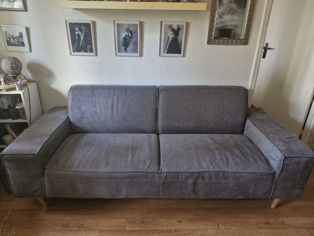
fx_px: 209
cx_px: 157
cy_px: 118
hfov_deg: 73.9
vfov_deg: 58.9
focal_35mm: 23
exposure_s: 1/33
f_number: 1.8
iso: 640
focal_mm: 5.54
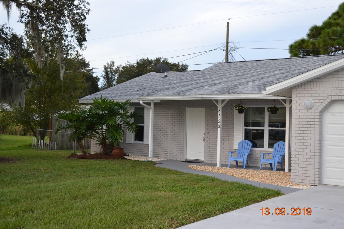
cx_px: 172
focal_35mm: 48
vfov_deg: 28.1
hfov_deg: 41.1
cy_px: 114
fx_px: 459
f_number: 4.8
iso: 160
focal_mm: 32
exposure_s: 1/125
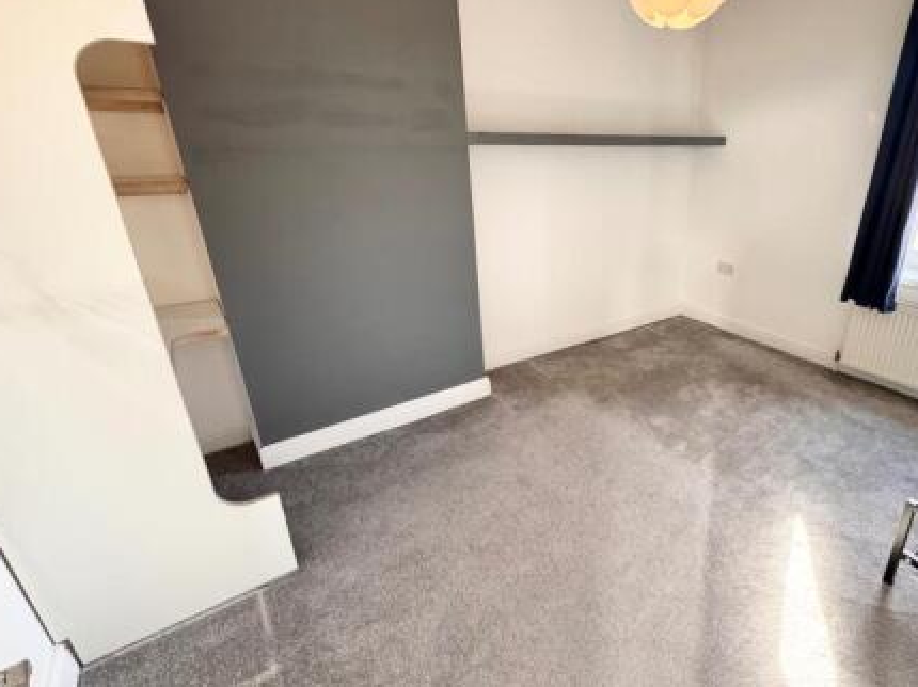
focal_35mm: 19
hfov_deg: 82.5
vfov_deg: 68.6
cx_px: 592
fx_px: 504
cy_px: 338
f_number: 2.2
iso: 320
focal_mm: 2.22
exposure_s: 1/100
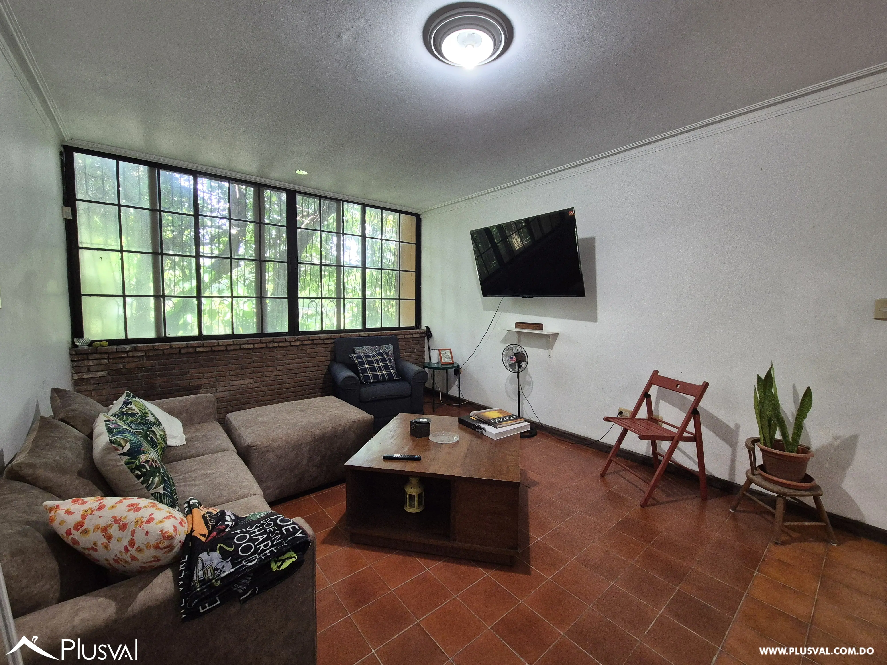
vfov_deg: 89.9
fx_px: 333
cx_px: 444
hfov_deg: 106.2
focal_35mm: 13
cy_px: 332
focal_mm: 2.2
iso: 500
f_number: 2.2
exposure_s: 1/60
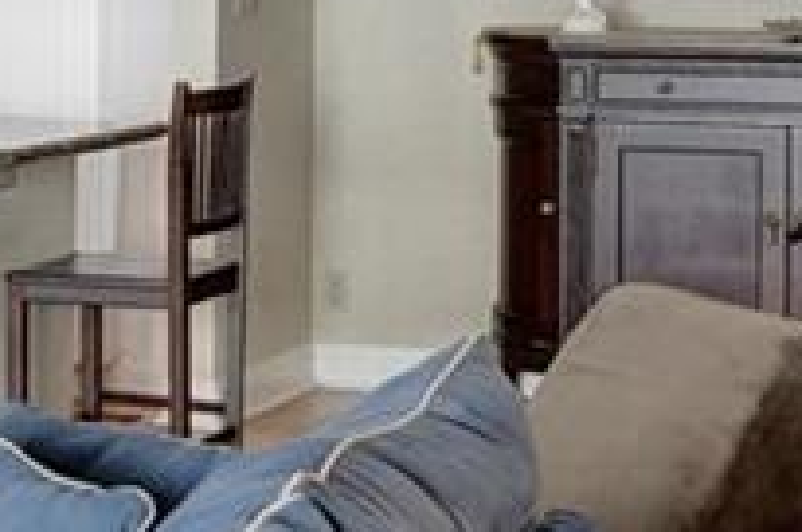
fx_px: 2780
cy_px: -43
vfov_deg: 10.8
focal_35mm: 125
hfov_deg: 15.8
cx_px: -176
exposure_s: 1/100
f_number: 6.3
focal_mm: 16
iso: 1600
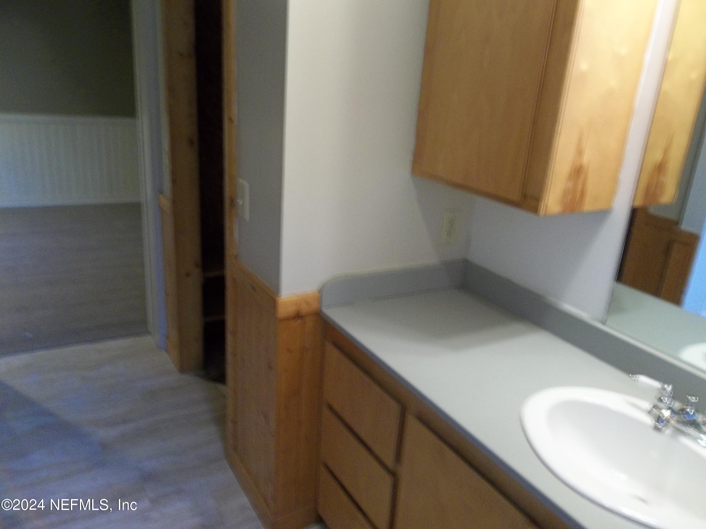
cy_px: 264
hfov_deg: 65.3
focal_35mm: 27
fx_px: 551
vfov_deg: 51.4
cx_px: 353
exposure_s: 1/8
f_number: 3.5
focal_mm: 4.9
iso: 160
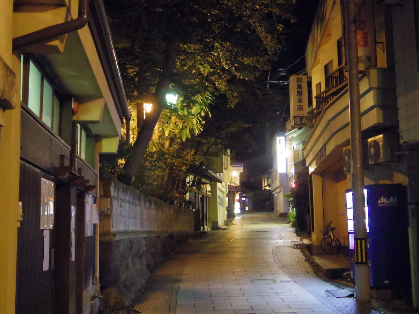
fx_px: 569
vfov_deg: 30.9
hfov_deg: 40.4
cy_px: 157
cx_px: 210
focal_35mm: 47
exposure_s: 1/50
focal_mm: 8.5
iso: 3200
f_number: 1.9
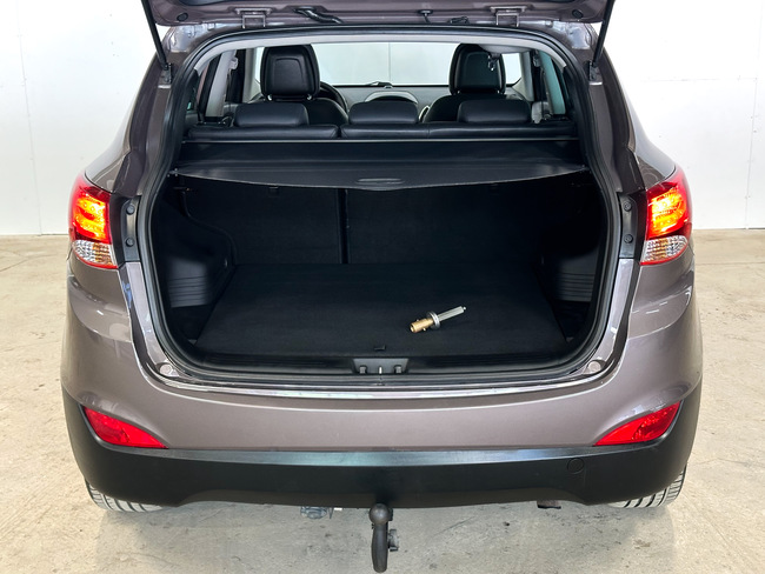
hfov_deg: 39.6
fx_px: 1061
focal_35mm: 48
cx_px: 382
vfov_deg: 30.3
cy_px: 287
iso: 320
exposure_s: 1/35
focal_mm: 6.86
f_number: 1.8
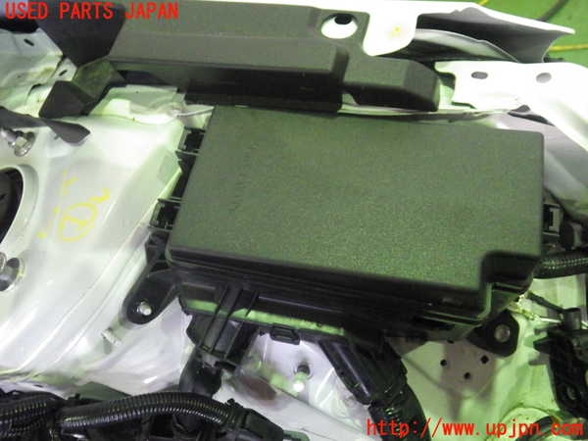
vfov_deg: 45.4
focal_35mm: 31
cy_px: 220
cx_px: 294
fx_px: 527
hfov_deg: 58.4
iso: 1600
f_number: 2.3
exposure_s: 1/15
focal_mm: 5.5
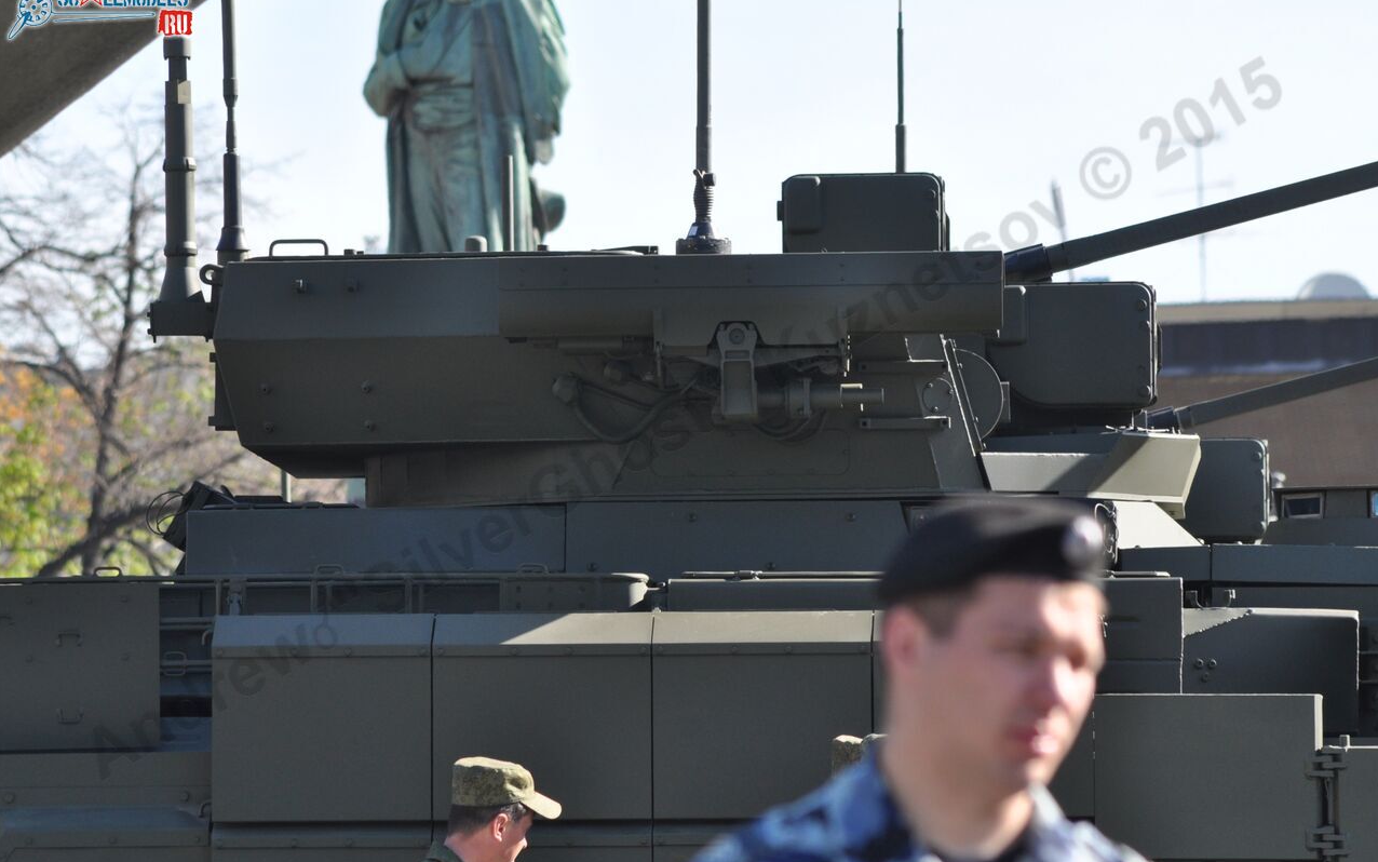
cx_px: 689
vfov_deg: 4.5
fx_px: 10930
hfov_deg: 7.2
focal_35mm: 291
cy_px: 416
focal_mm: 190
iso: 400
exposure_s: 1/400
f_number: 8
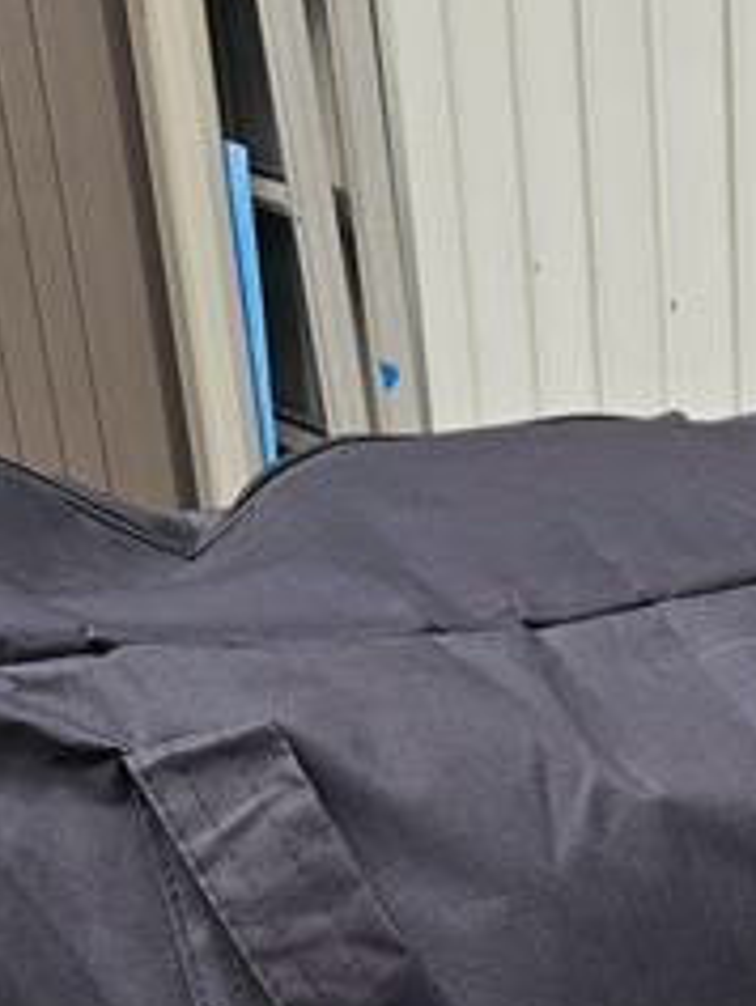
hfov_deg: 17.0
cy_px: 1140
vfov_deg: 21.9
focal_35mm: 84
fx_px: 2444
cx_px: 828
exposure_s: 1/120
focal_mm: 5.4
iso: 32
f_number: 1.8
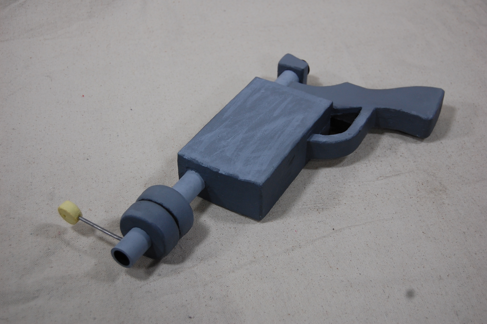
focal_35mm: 52
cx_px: 244
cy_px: 162
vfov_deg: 25.7
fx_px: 710
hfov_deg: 37.9
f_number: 4.8
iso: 400
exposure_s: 1/80
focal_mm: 35
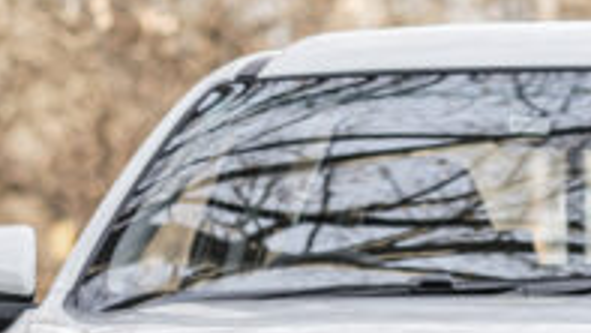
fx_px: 8654
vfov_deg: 2.2
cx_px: 258
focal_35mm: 552
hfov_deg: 3.9
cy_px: 564
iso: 200
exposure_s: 1/400
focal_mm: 90
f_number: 2.2
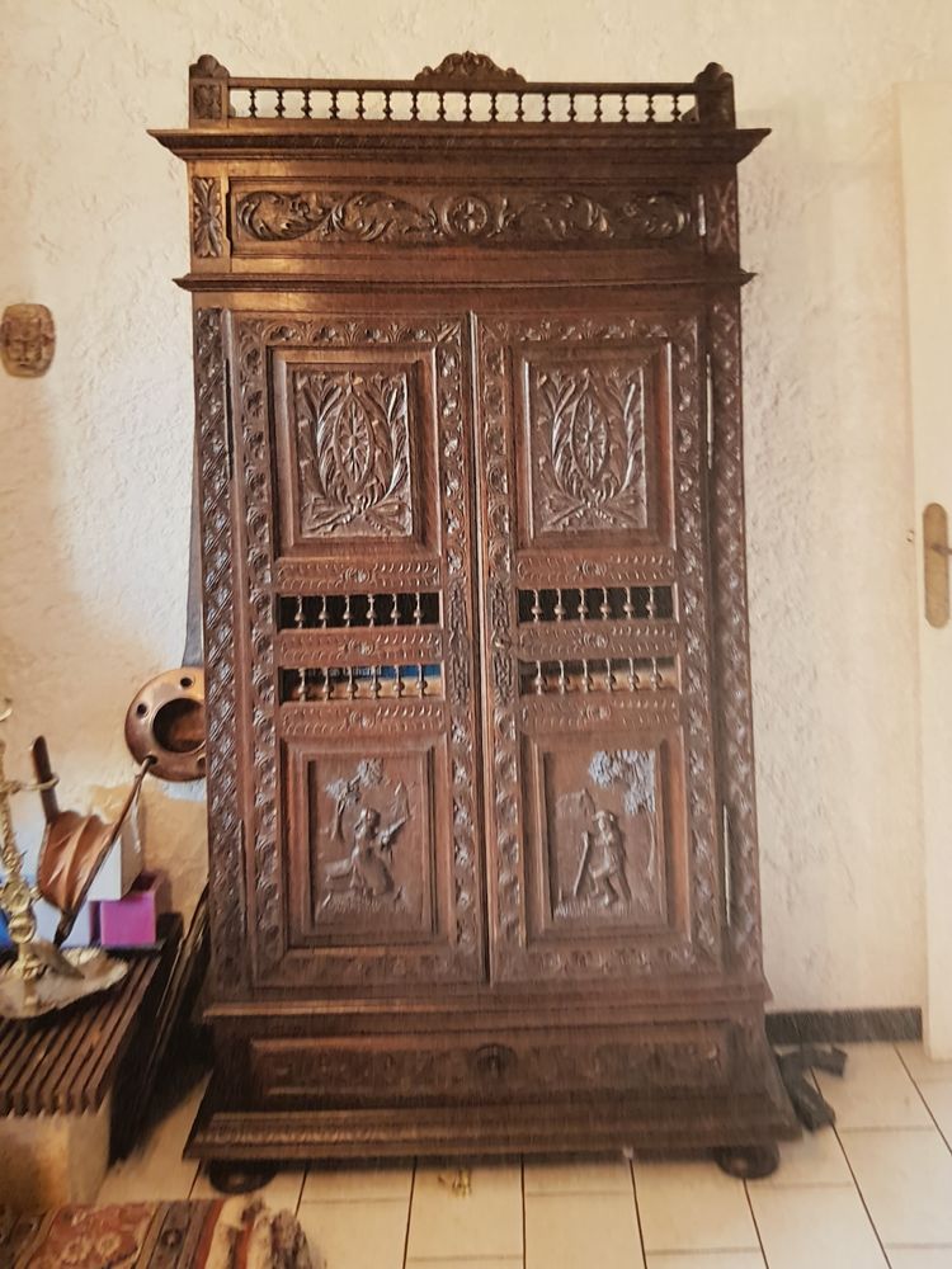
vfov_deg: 67.3
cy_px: 634
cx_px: 476
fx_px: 953
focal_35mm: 26
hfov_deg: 53.1
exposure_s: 1/30
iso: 160
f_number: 1.7
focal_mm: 4.2
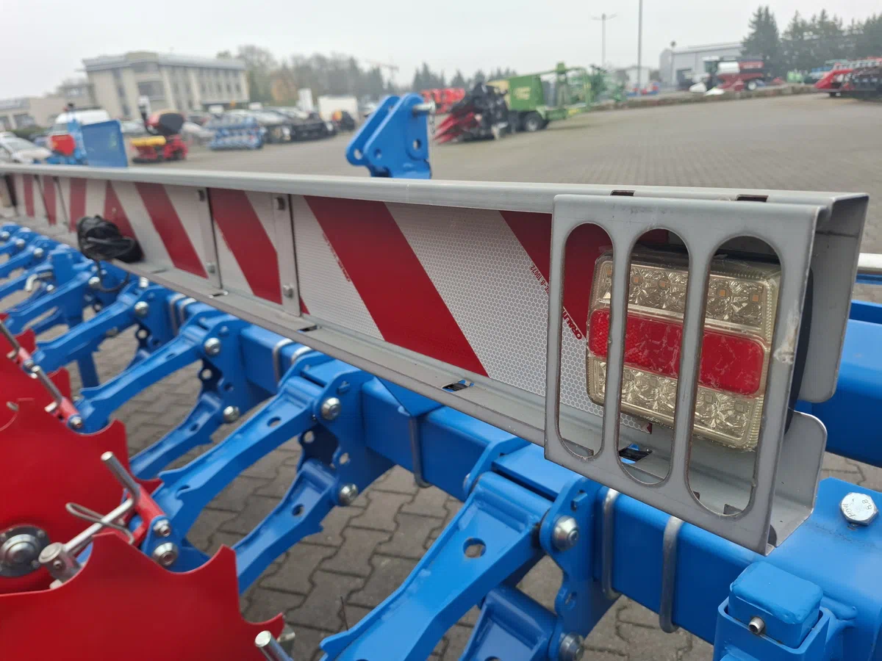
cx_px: 441
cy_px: 330
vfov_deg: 58.9
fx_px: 586
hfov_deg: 73.9
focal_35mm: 23
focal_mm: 5.54
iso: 50
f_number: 1.8
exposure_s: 1/231
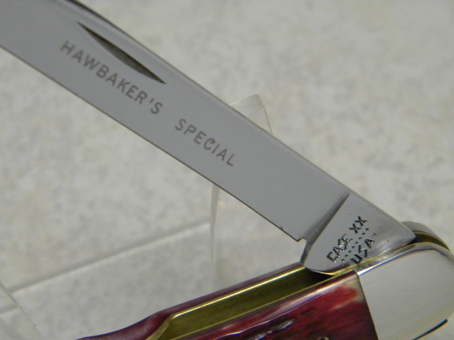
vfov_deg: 10.0
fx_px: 1941
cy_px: 170
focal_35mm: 148
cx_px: 227
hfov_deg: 13.3
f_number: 5
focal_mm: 26.8
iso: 400
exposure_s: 1/23.1
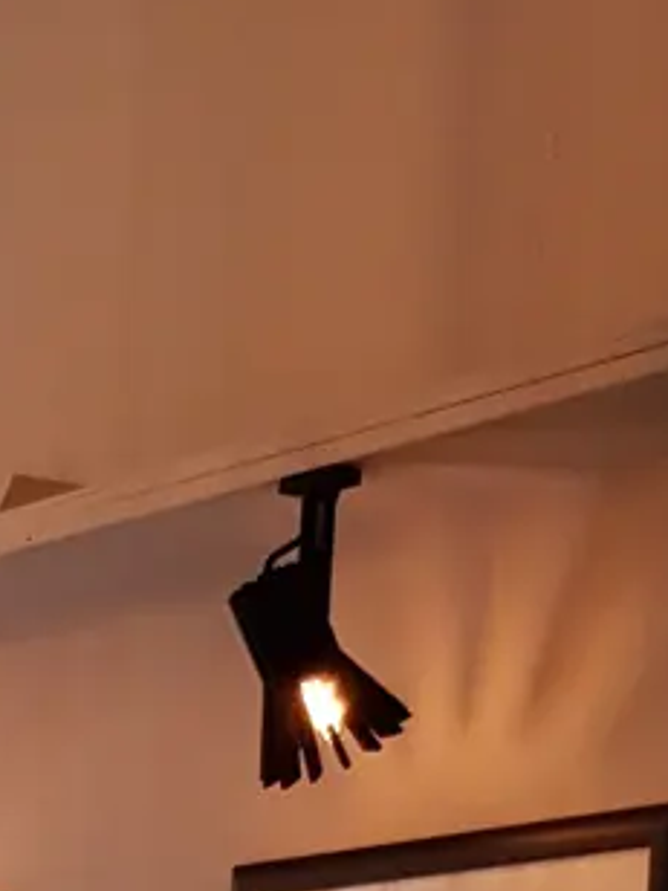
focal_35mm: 135
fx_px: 3474
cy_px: 1643
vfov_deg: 13.1
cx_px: -564
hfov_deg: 10.3
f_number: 1.7
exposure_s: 1/50
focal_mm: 4.2
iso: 160
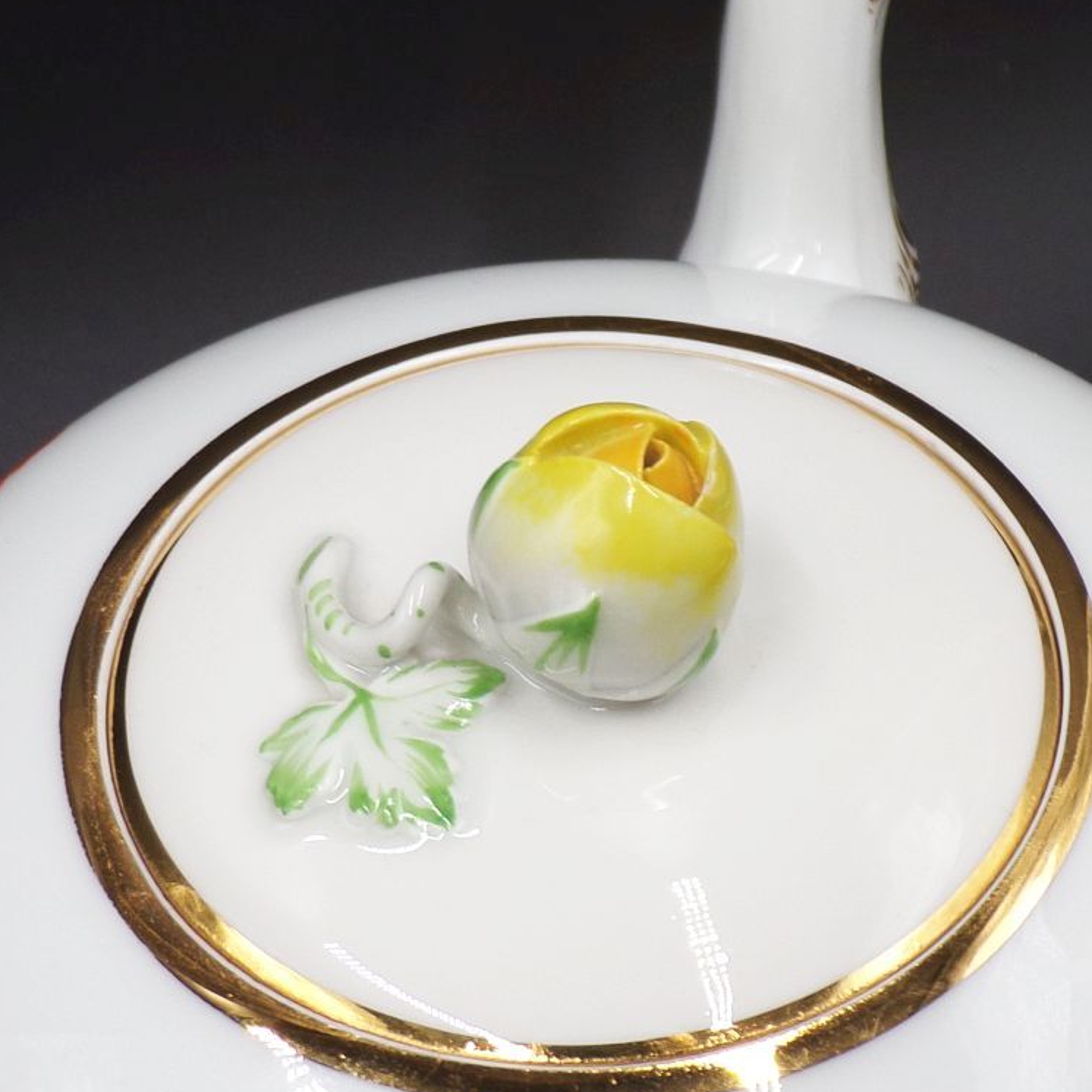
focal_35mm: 70
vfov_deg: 24.7
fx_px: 2498
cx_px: 688
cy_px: 529
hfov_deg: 24.6
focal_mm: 5.8
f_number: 3.2
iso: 80
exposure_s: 1/70
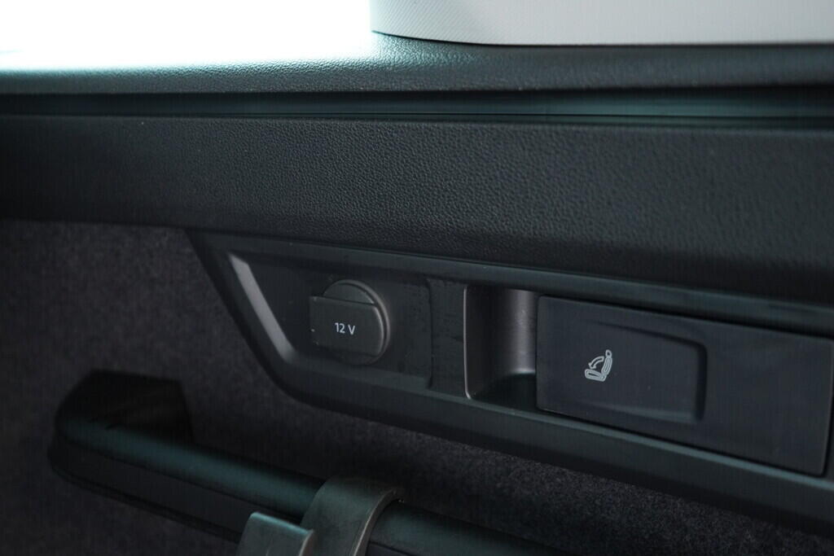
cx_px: 417
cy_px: 278
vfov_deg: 36.9
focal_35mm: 36
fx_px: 834
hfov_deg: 53.1
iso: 1250
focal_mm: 24
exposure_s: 1/40
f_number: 2.8
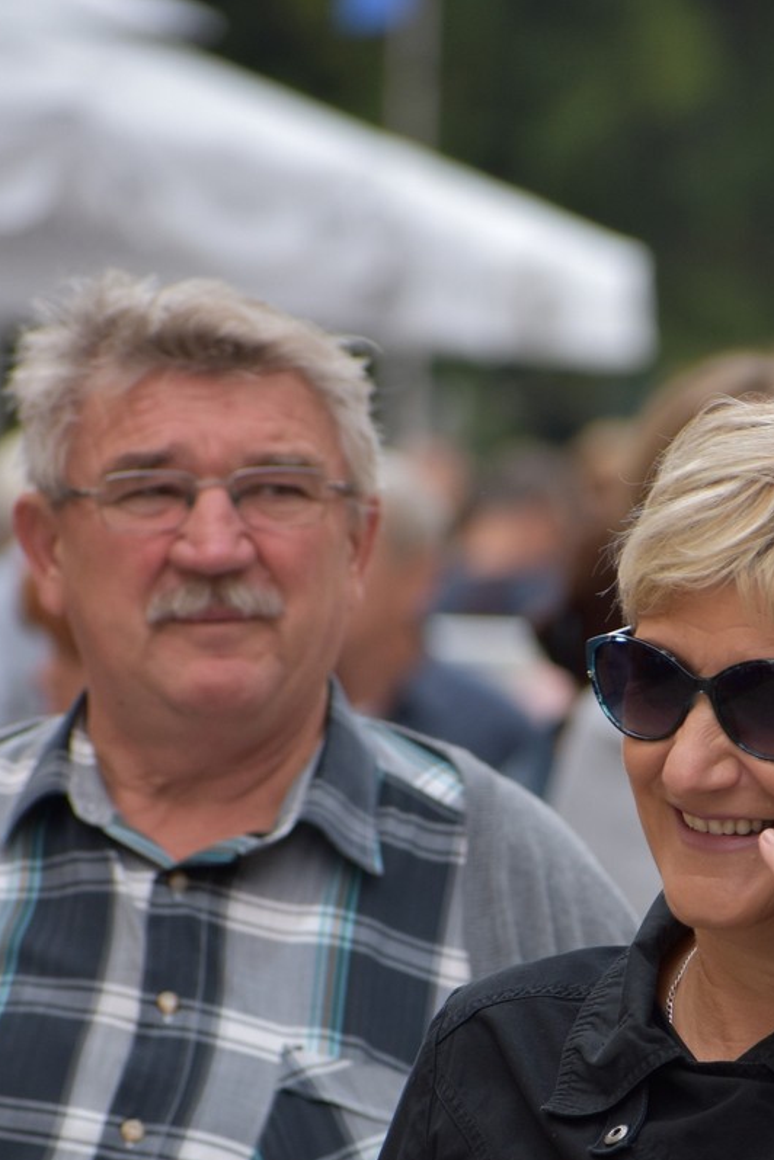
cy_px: 1016
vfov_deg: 3.8
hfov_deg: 2.6
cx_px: 647
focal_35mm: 536
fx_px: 17285
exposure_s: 1/500
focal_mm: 190
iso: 280
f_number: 5.6
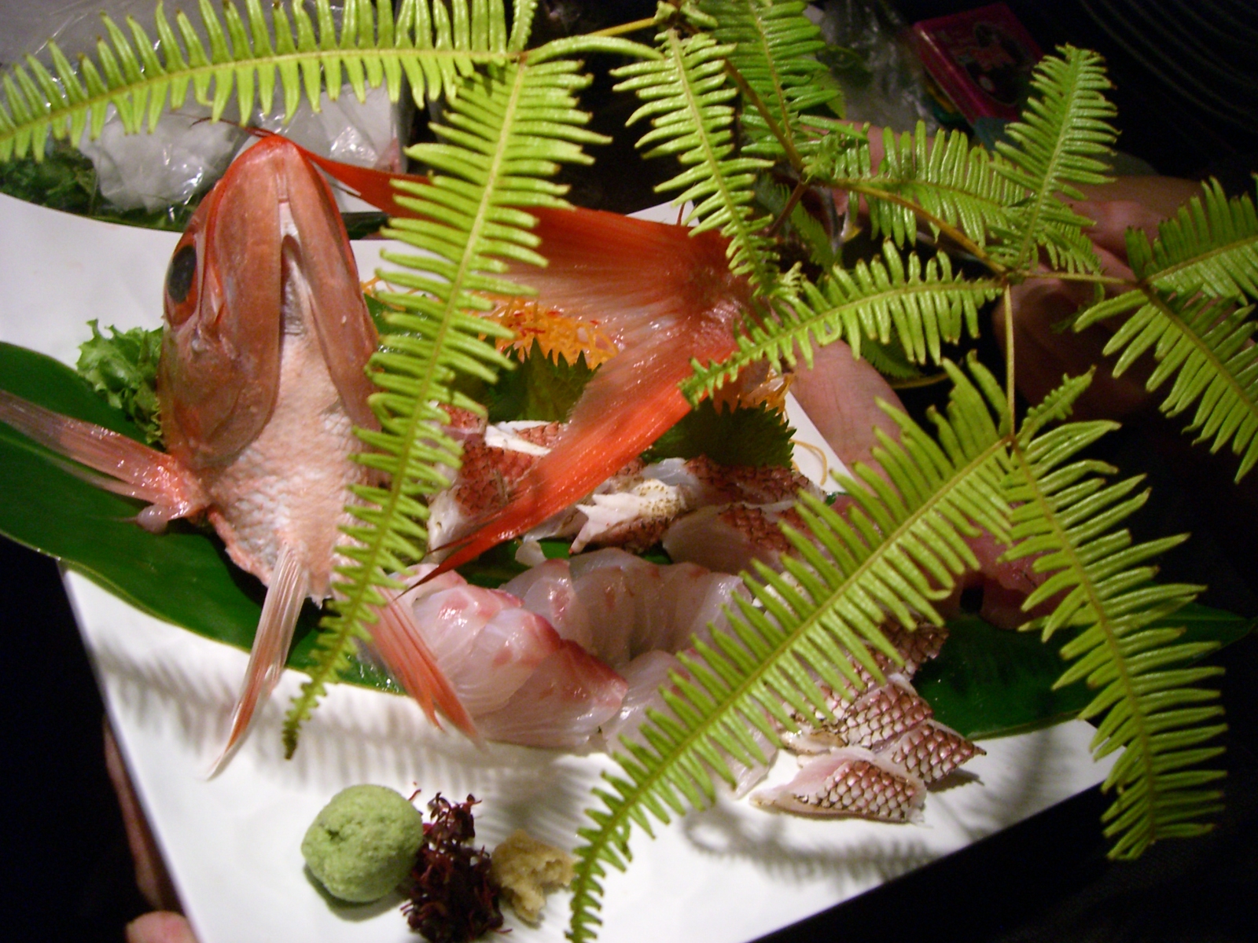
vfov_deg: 37.7
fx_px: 1381
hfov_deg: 49.0
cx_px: 629
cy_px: 472
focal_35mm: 38
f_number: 2.7
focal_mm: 6.2
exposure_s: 1/100
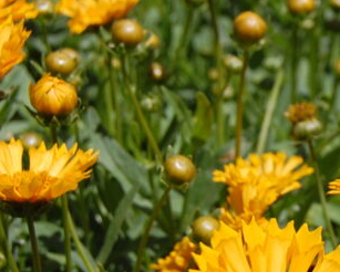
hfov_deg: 10.4
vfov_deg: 8.7
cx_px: 535
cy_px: 195
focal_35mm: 178
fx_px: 1792
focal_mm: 38
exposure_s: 1/800
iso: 200
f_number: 8
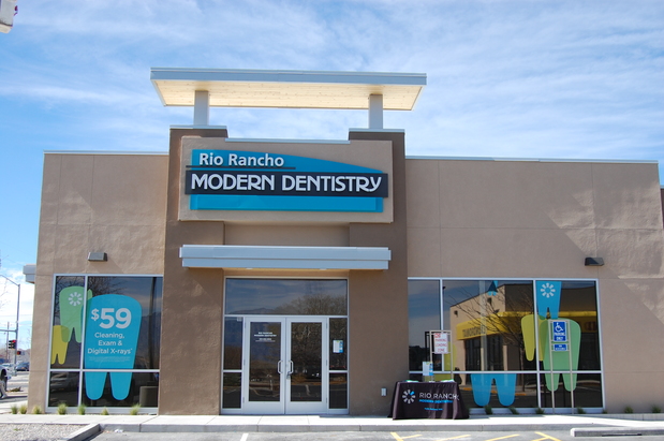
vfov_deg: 34.1
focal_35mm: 39
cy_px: 220
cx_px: 332
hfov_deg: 49.6
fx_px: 718
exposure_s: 1/250
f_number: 8
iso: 200
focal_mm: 26
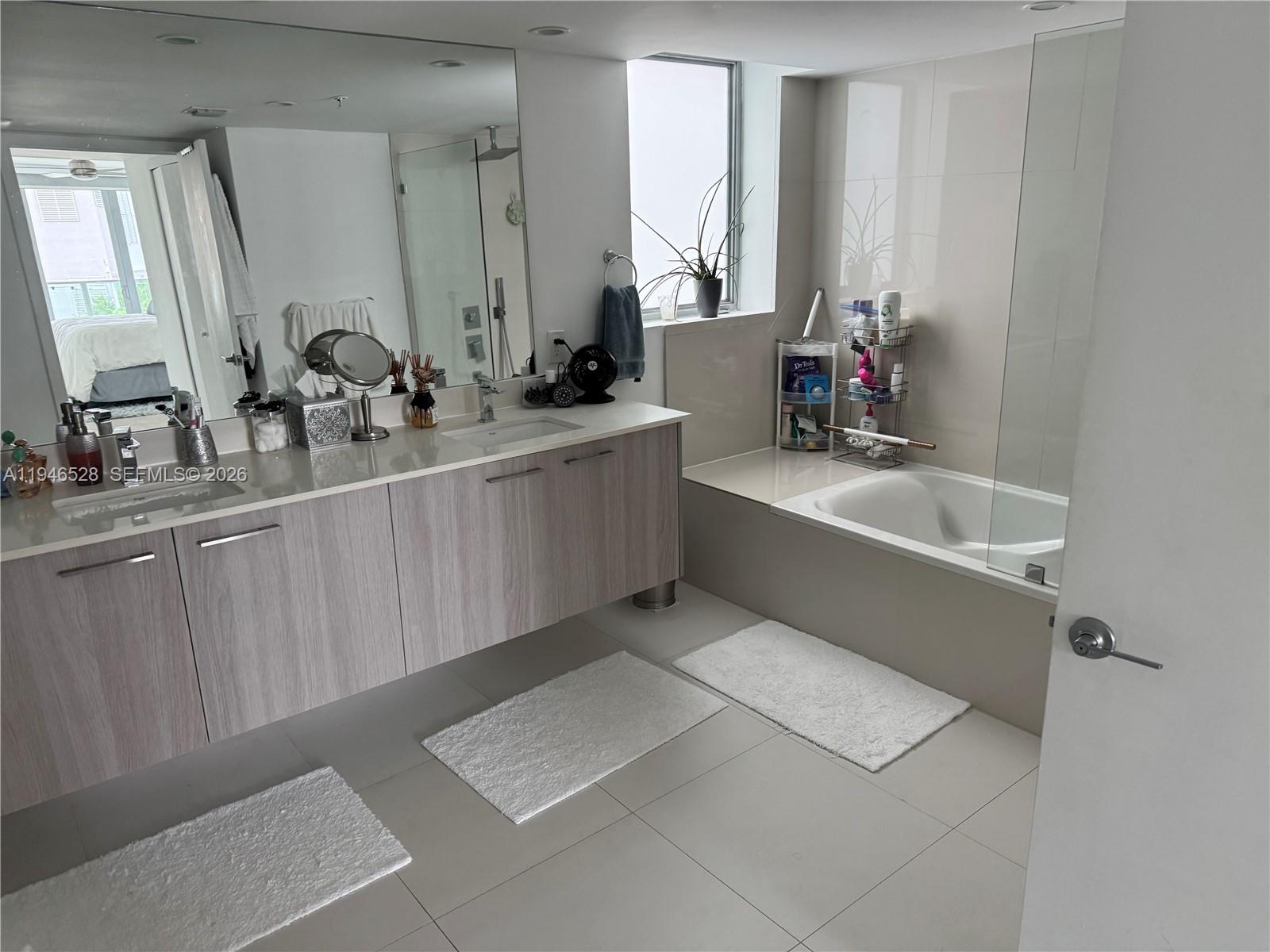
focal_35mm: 24
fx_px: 881
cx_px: 635
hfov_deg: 71.6
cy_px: 476
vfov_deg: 56.8
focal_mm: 6.76
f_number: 1.78
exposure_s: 1/69
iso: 200
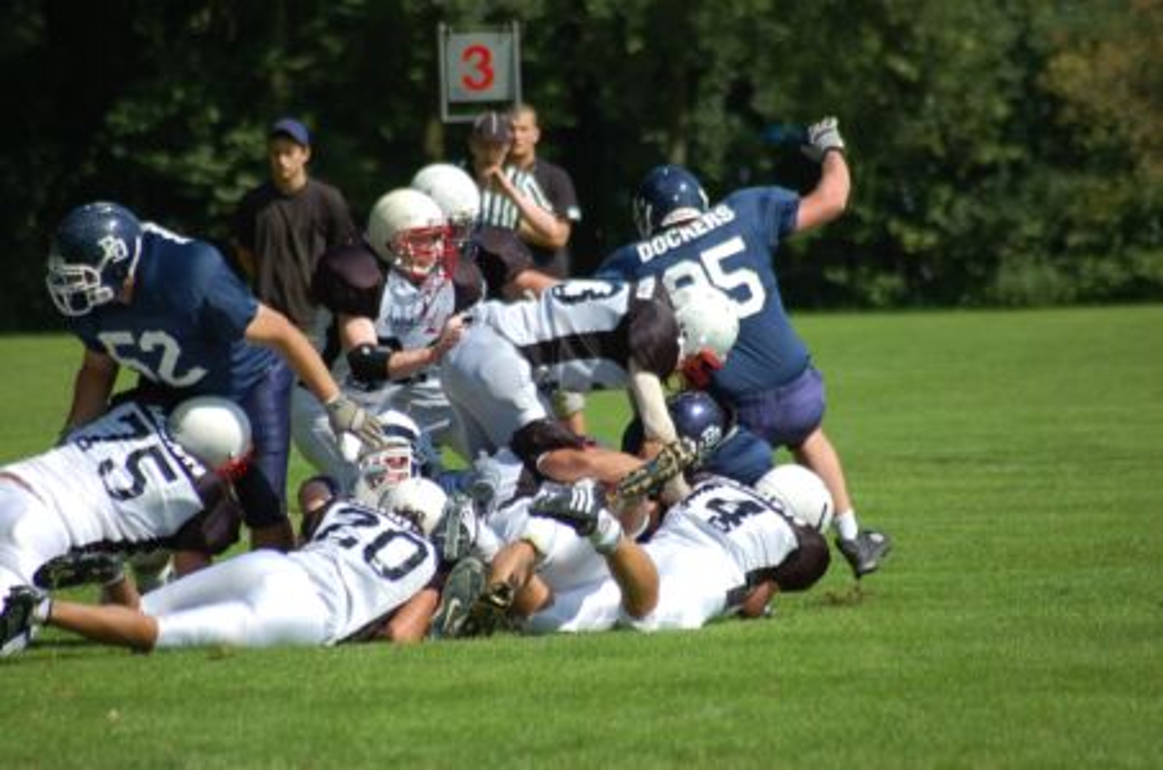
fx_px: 11605
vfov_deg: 3.8
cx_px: 582
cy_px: 385
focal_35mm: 360
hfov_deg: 5.7
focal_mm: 240
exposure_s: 1/1000
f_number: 5.3
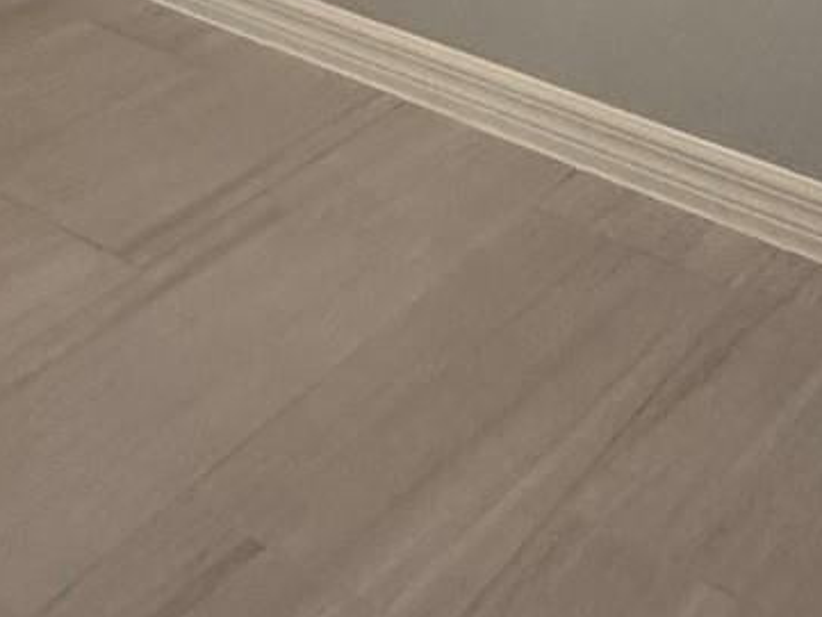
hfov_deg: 31.0
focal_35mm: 62
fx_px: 1473
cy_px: -619
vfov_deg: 17.2
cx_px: 521
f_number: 2.2
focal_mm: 2.22
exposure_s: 1/60
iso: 250
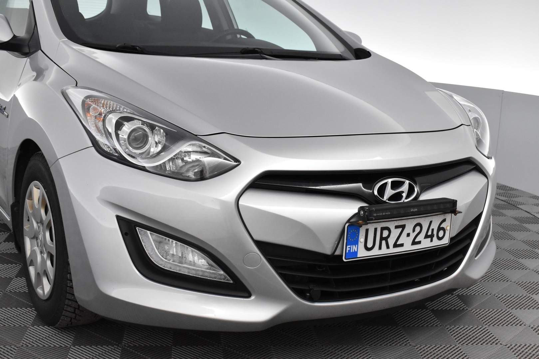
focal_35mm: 48
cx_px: 270
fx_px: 719
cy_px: 180
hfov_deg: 41.1
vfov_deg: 28.1
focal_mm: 32
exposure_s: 1/160
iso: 3200
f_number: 6.3
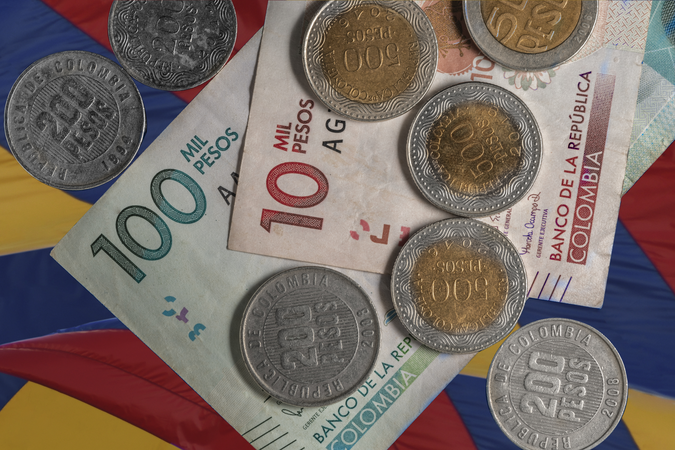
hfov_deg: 13.1
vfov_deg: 8.7
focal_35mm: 157
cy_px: 225
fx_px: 2944
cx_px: 338
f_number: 18
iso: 50
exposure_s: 1/80
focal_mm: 105
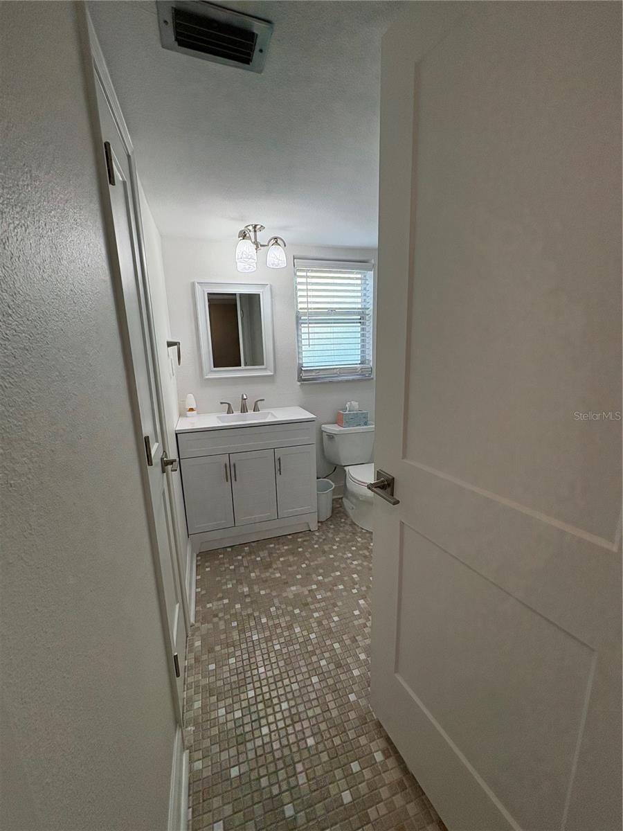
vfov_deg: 102.1
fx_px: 336
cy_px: 416
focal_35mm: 14
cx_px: 312
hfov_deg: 85.7
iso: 125
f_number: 2.2
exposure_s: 1/123
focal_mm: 2.22
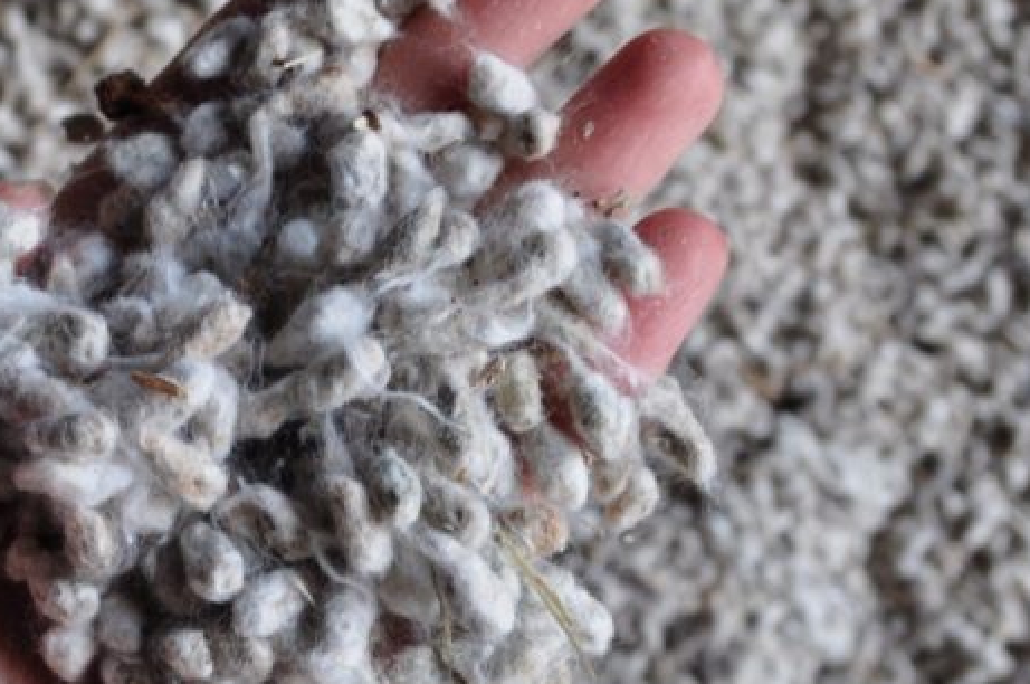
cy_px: 468
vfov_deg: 22.4
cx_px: 308
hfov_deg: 33.0
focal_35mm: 60
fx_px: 1714
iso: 400
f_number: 6.3
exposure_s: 1/20
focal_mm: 18
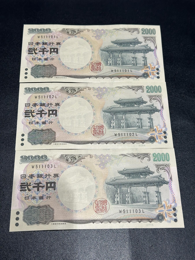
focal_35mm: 48
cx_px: 98
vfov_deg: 39.7
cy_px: 130
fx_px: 361
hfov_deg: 30.3
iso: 80
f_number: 1.78
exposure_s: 1/50
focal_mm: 6.86
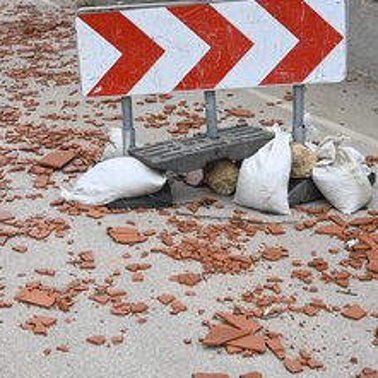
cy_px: 155
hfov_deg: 24.1
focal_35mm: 71
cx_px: 96
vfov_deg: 24.3
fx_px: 877
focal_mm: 37
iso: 160
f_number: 4
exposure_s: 1/500
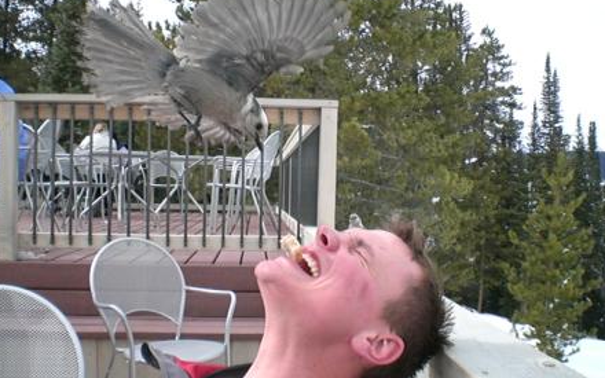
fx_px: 676
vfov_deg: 31.2
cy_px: 213
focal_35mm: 41
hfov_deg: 48.2
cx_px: 302
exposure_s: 1/2000
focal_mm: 6.3
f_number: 4.4
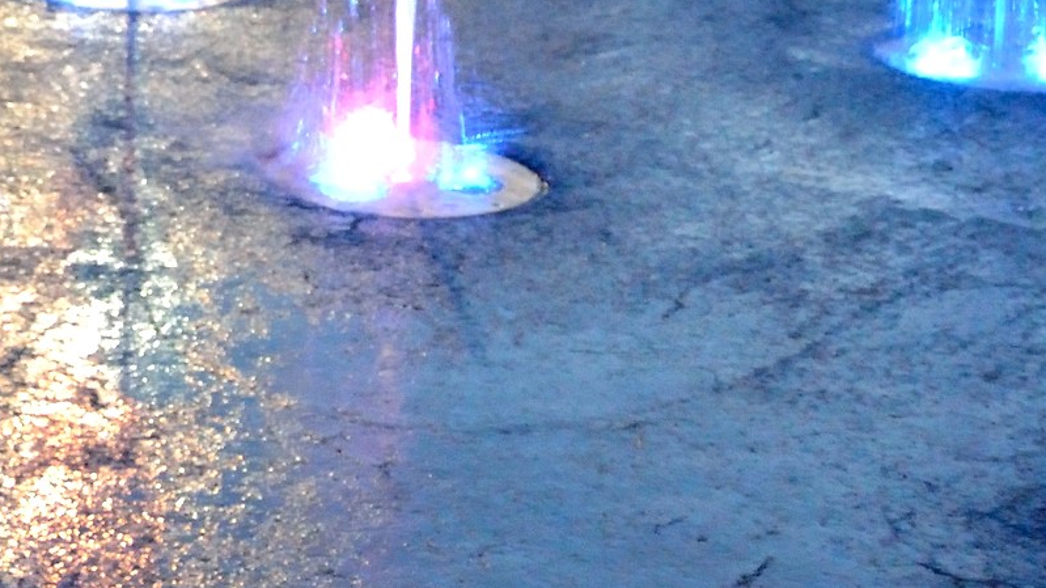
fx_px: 3011
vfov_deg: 10.7
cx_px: -237
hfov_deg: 18.6
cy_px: -361
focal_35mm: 109
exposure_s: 1/25
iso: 3200
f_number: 3.8
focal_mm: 23
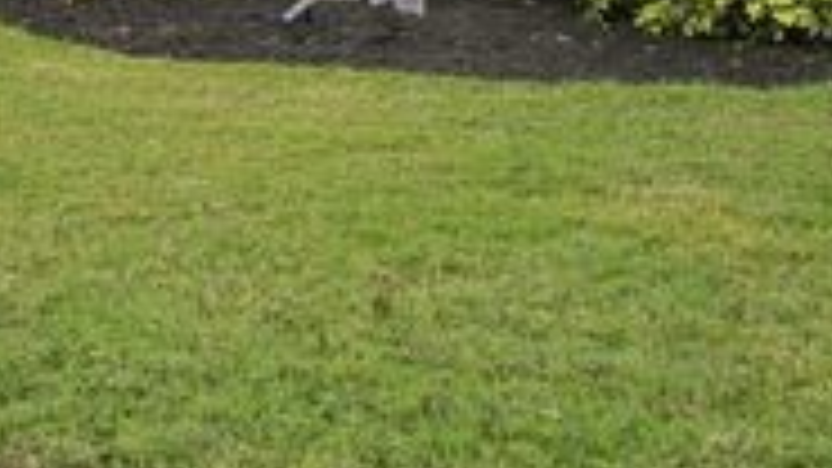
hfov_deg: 24.5
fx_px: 1840
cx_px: 31
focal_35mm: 83
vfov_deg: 13.5
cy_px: -261
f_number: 8
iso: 400
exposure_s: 1/640
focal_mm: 29.5
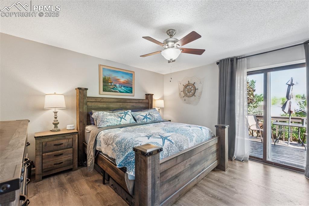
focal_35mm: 15
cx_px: 154
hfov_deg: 100.4
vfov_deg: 77.3
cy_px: 103
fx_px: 129
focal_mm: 15
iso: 100
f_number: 11
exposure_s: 1.6
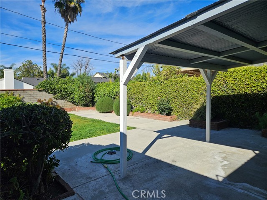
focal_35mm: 23
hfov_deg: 73.9
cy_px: 100
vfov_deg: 58.9
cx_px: 134
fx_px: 177
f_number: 1.8
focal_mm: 5.4
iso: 25
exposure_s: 1/1983
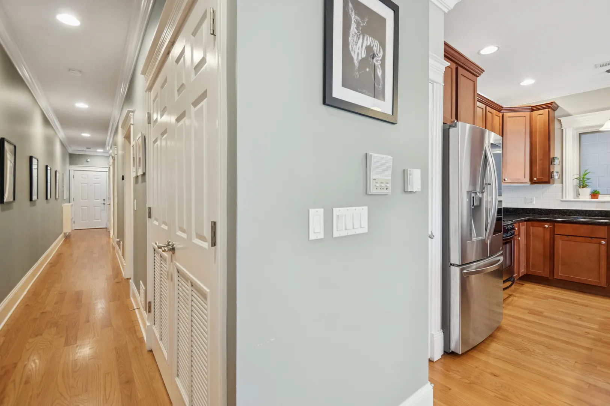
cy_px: 203
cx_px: 305
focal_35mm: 15
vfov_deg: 77.2
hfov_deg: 100.4
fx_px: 254
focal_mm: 10
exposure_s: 1/4
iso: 400
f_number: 8
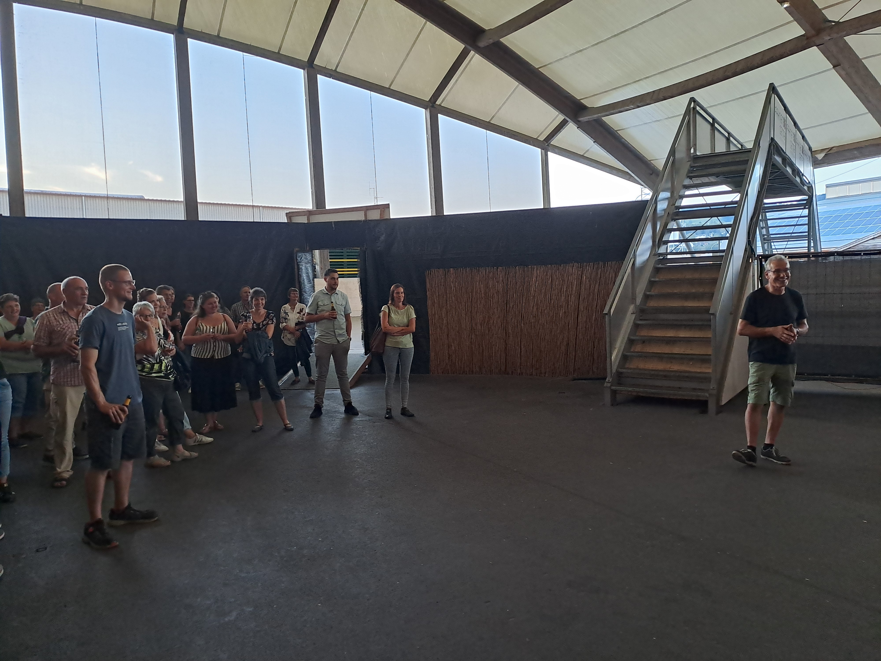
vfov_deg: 54.9
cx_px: 440
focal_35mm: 25
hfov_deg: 69.4
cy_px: 330
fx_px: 636
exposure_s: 1/50
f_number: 1.8
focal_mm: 4.65
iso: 320
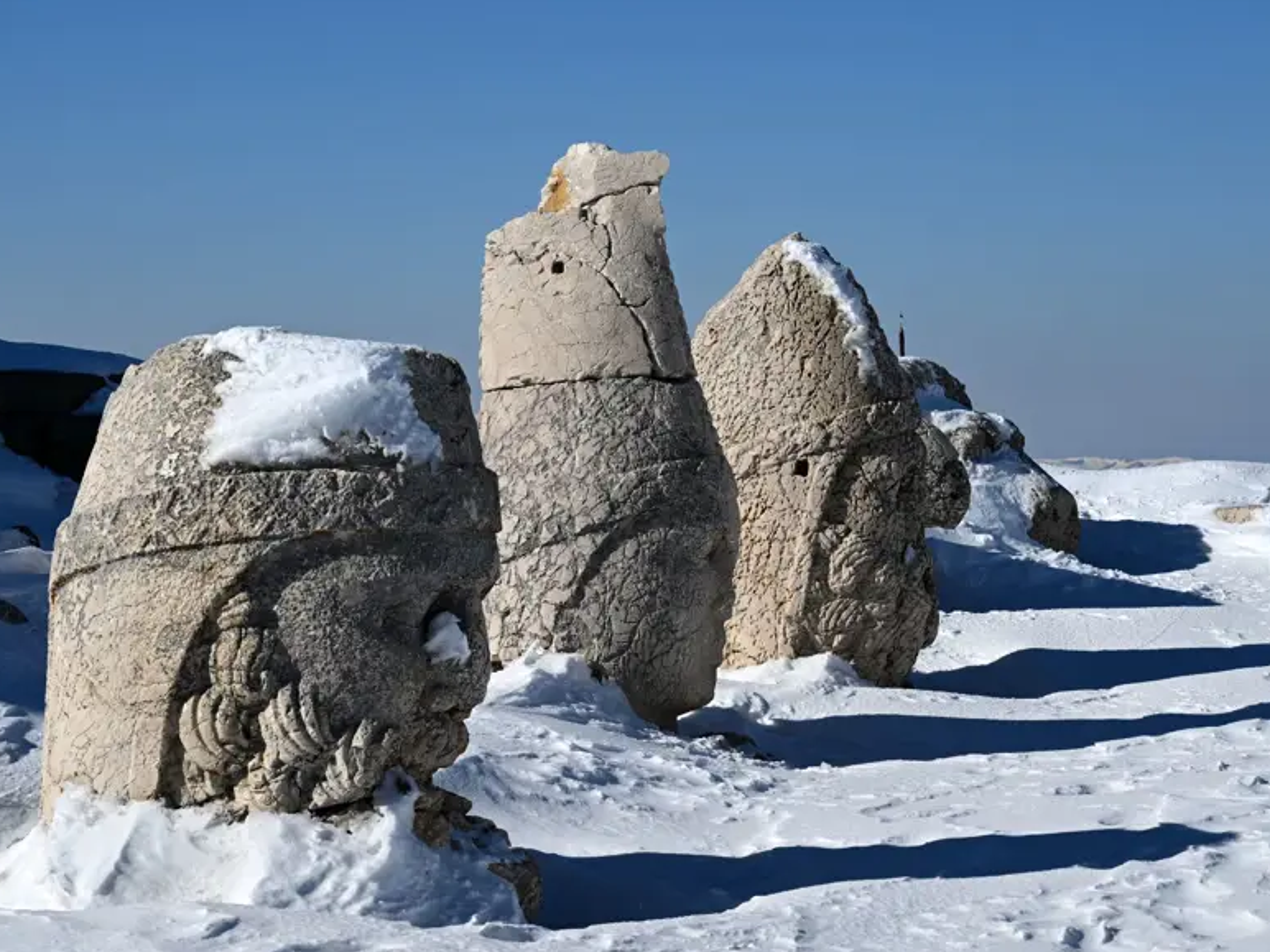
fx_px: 4219
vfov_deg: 12.9
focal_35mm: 115
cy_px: 477
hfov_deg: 17.1
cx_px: 630
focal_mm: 70
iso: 200
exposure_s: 1/1600
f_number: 9
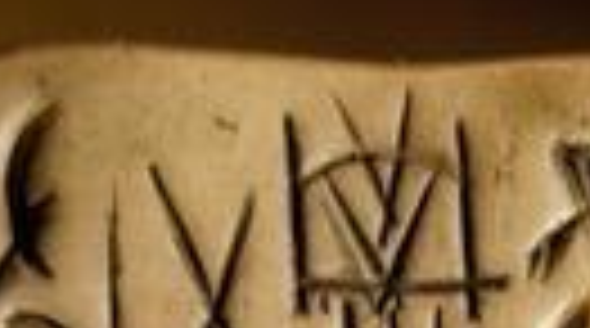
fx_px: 4574
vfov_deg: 4.0
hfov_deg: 7.4
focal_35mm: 293
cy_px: 847
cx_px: 387
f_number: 5
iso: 560
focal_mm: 38
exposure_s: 1/30
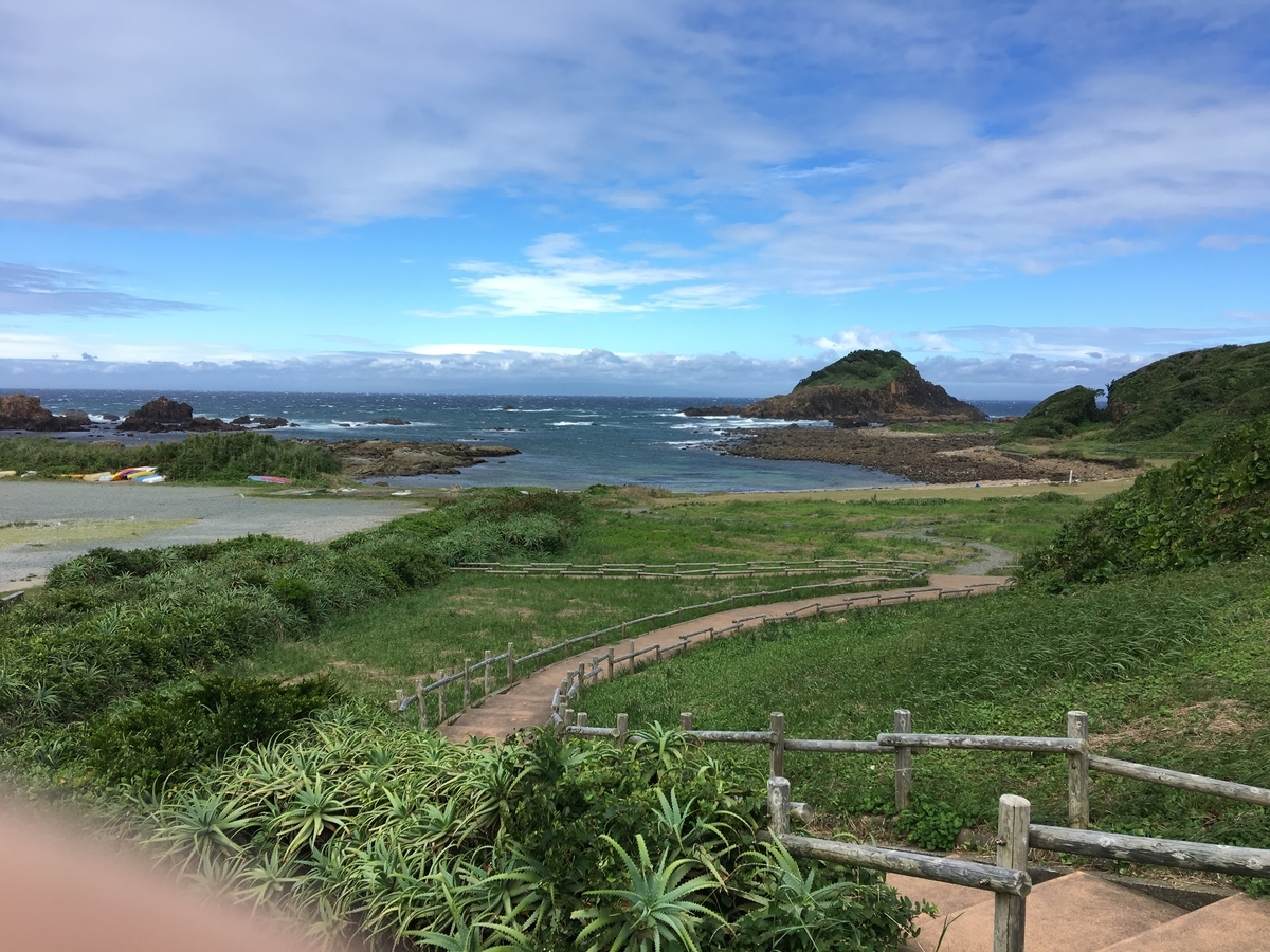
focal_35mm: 29
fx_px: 1064
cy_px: 476
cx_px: 635
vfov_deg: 48.2
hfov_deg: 61.7
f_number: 2.2
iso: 25
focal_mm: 4.15
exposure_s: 1/1012
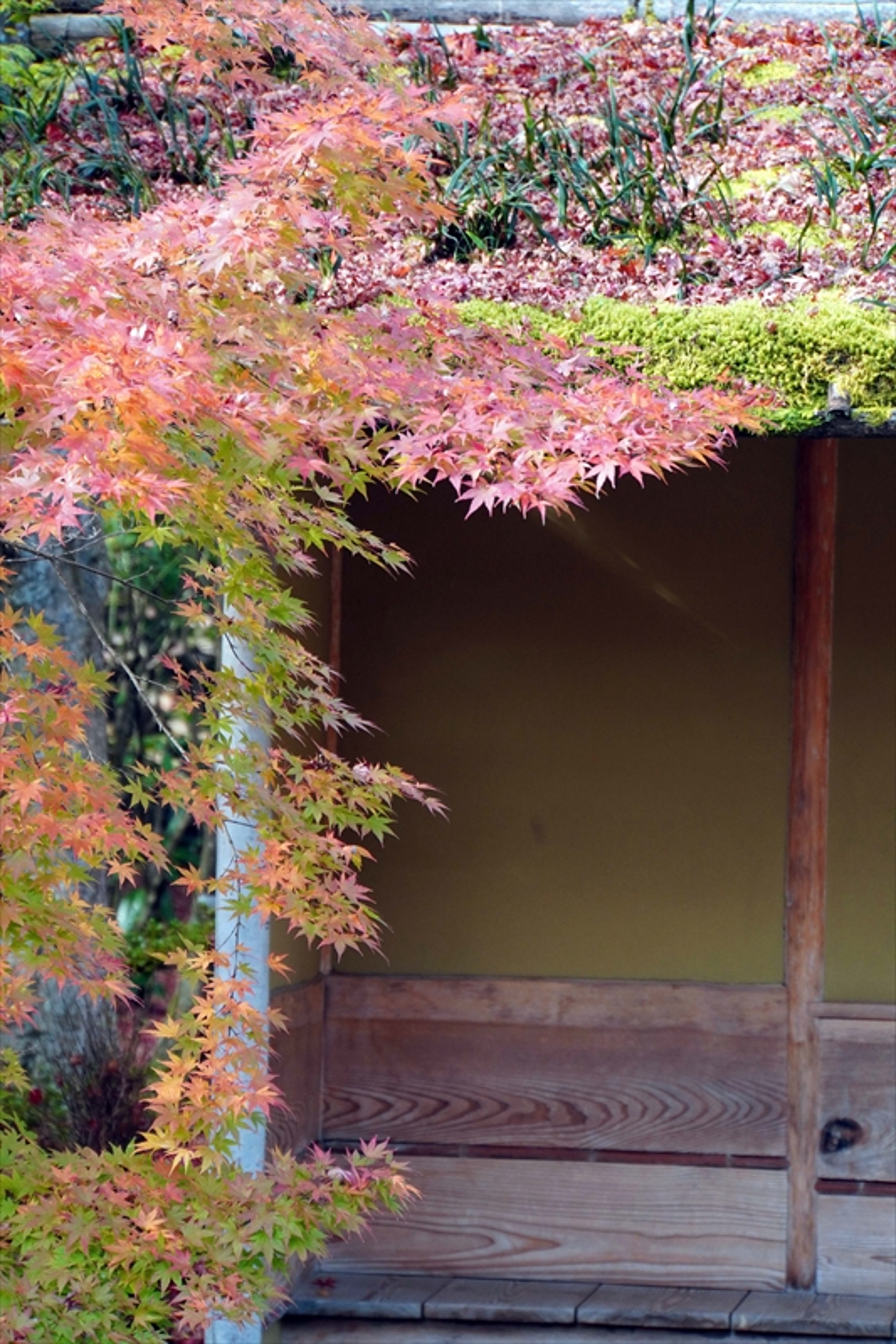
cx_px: 448
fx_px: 5608
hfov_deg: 9.1
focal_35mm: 150
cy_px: 672
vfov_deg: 13.7
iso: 640
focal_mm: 100.1
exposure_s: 1/160
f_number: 6.3
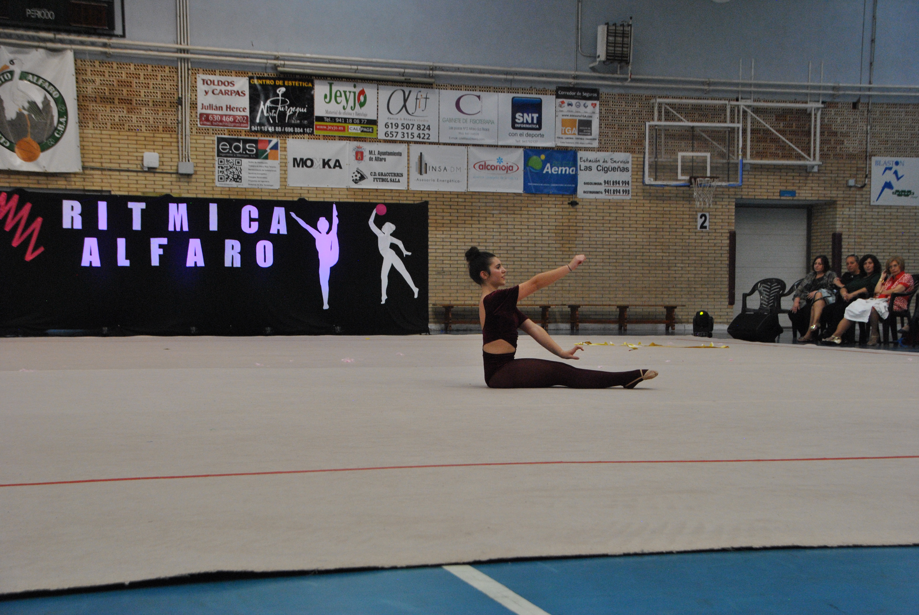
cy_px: 308
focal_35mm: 57
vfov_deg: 23.8
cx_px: 460
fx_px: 1457
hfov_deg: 35.0
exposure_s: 1/160
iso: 800
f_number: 6.3
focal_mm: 38
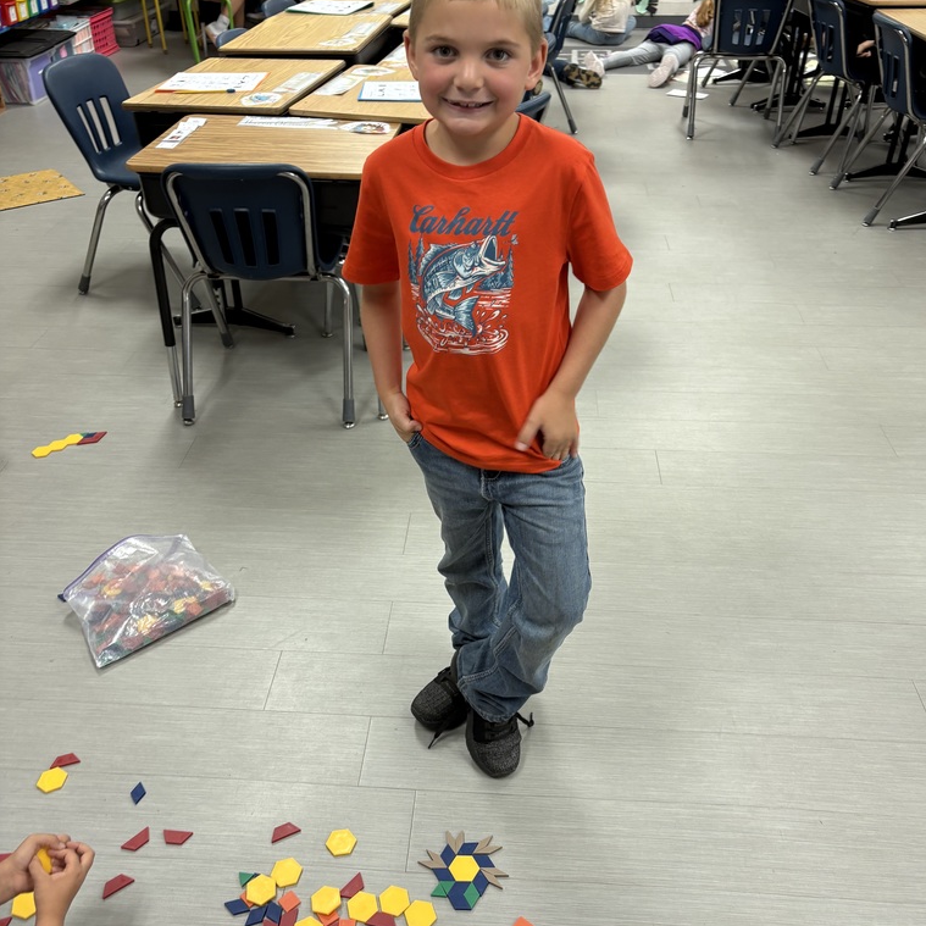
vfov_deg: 52.5
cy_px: 459
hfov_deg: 52.5
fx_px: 938
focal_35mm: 31
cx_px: 467
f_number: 1.6
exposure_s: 1/60
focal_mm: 5.96
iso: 100
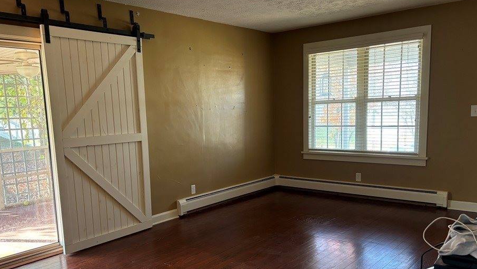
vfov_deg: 36.5
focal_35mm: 32
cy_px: 170
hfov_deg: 60.9
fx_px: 405
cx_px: 215
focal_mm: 5.96
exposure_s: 1/60
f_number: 1.6
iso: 200
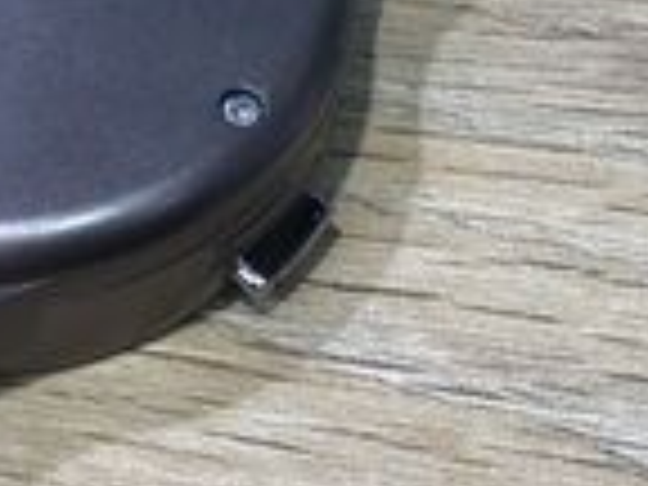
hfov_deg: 18.2
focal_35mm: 106
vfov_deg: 13.8
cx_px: 27
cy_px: 4
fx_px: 1984
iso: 25
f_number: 1.8
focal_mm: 3.99
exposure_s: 1/50
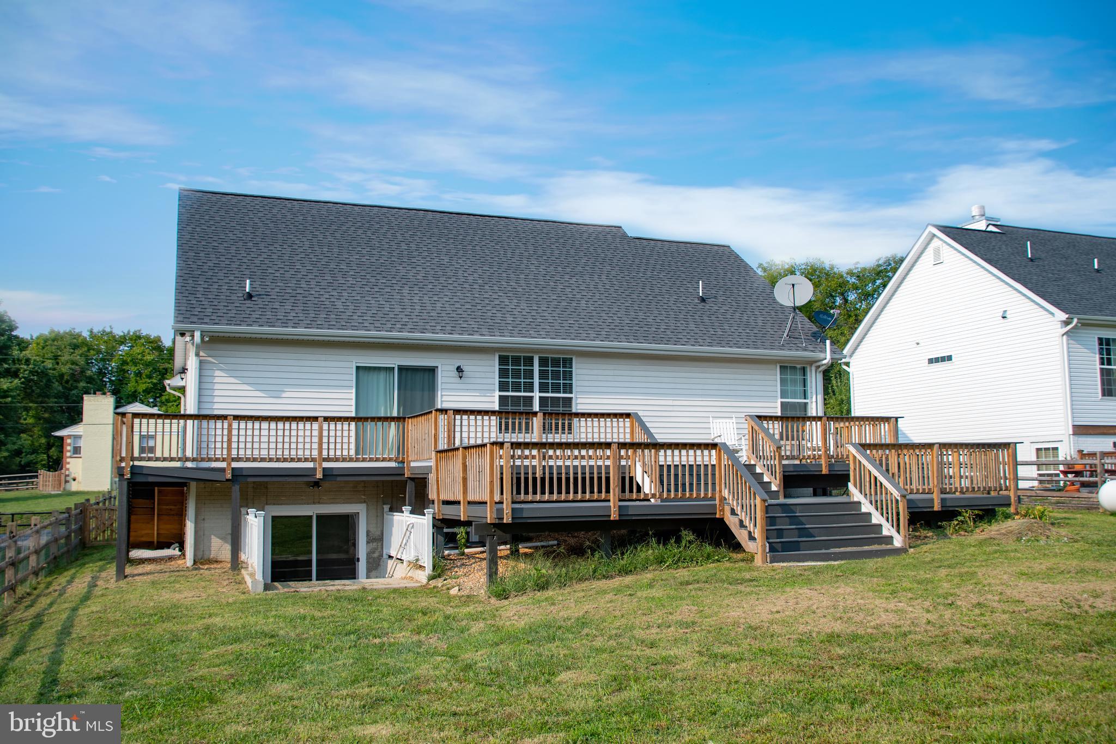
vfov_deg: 41.7
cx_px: 558
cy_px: 372
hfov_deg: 59.5
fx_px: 976
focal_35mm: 32
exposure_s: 1/500
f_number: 3.5
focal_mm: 21
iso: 125
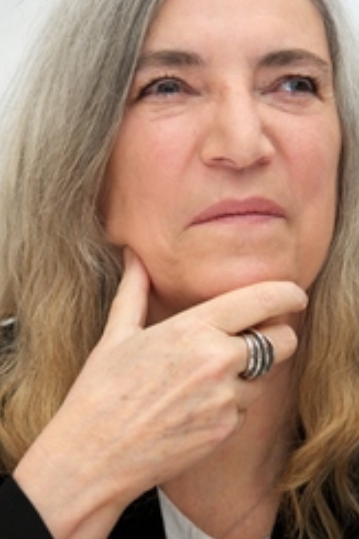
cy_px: 275
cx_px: 174
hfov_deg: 4.2
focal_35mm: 327
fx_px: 4898
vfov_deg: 6.3
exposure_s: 1/50
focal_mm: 200
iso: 500
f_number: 5.6
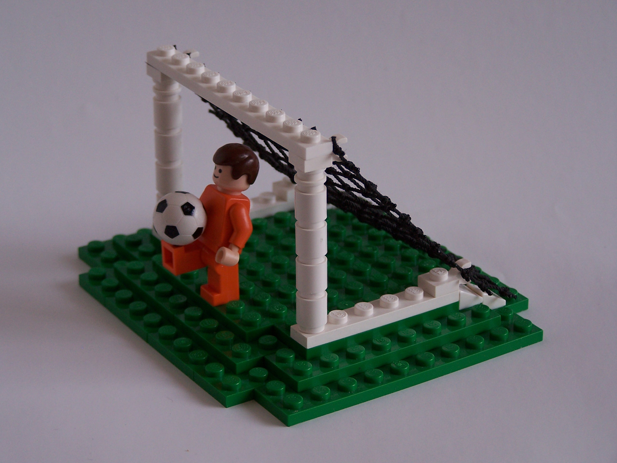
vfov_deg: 14.0
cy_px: 232
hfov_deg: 18.5
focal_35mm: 106
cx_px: 307
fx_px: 1889
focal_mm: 17.5
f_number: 3.2
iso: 80
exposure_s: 1/4
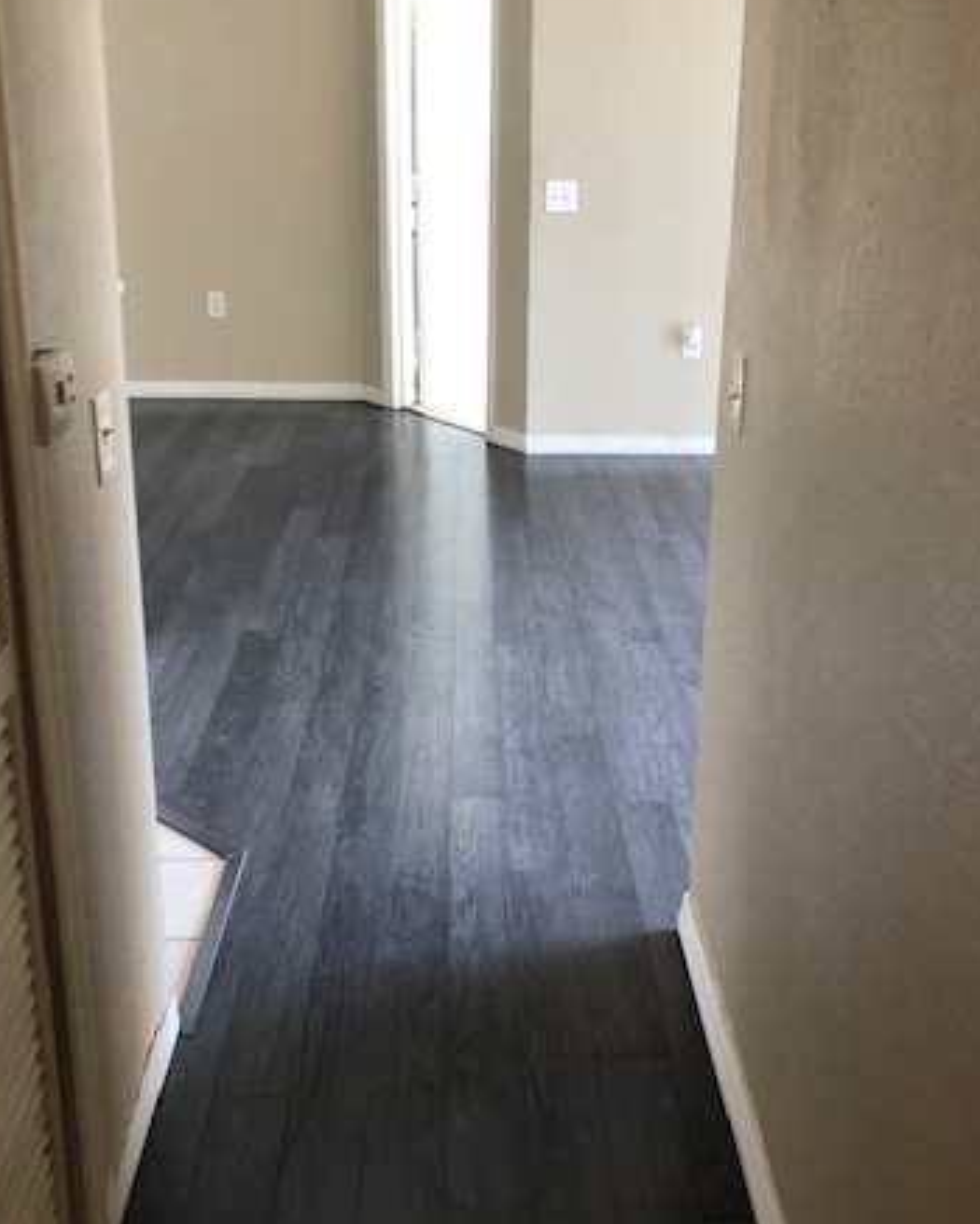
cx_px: 501
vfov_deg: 45.7
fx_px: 1449
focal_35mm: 40
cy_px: 538
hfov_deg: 37.4
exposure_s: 1/15
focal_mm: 4
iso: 50
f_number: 1.8
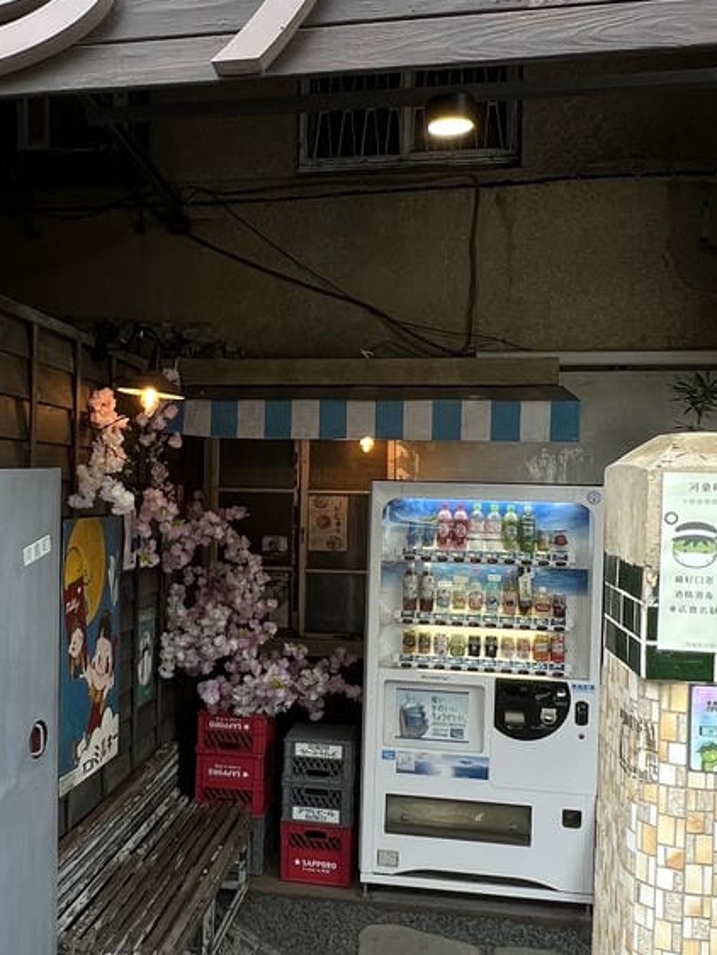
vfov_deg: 50.1
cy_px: 494
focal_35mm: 37
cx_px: 170
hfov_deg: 37.6
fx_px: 1021
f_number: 1.8
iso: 64
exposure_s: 1/122
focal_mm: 1.57
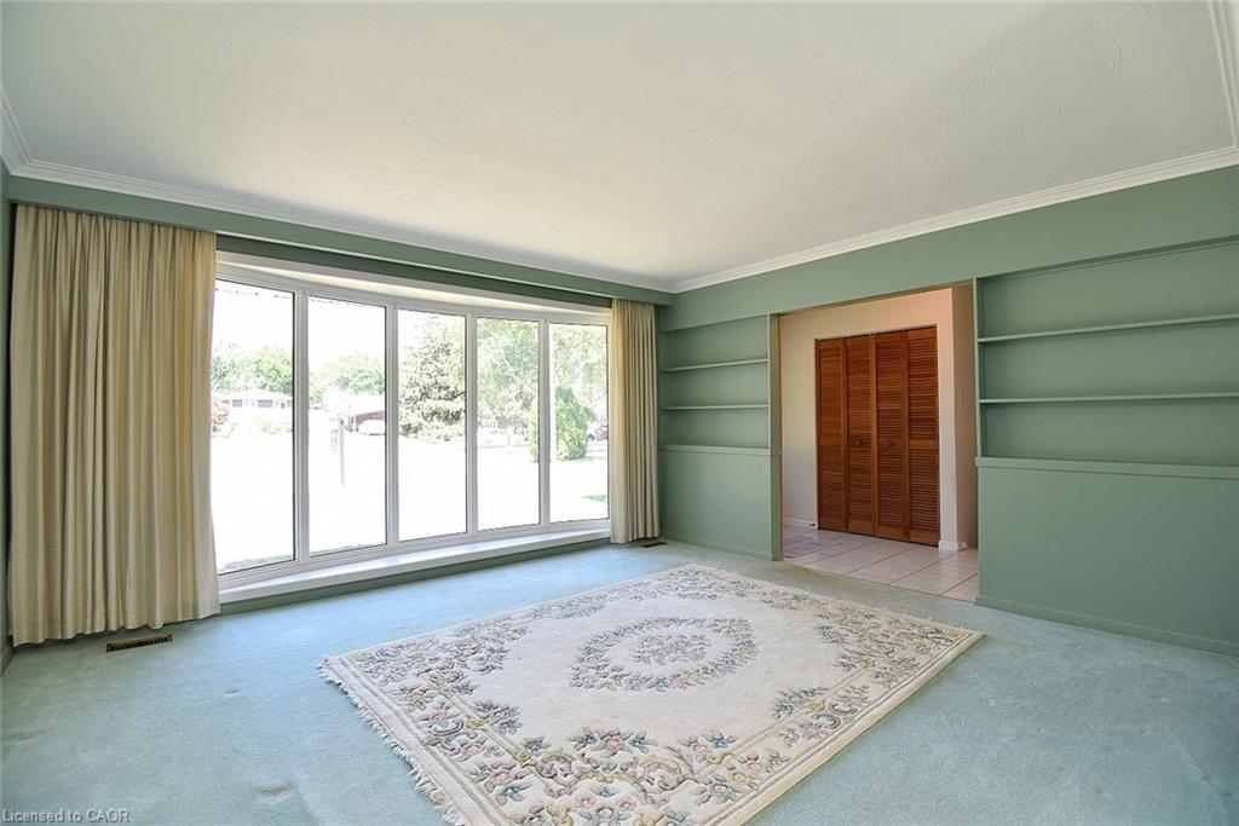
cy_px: 413
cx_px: 620
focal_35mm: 16
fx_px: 551
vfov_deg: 73.8
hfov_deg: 96.7
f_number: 6.3
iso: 500
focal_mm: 16
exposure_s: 1/100
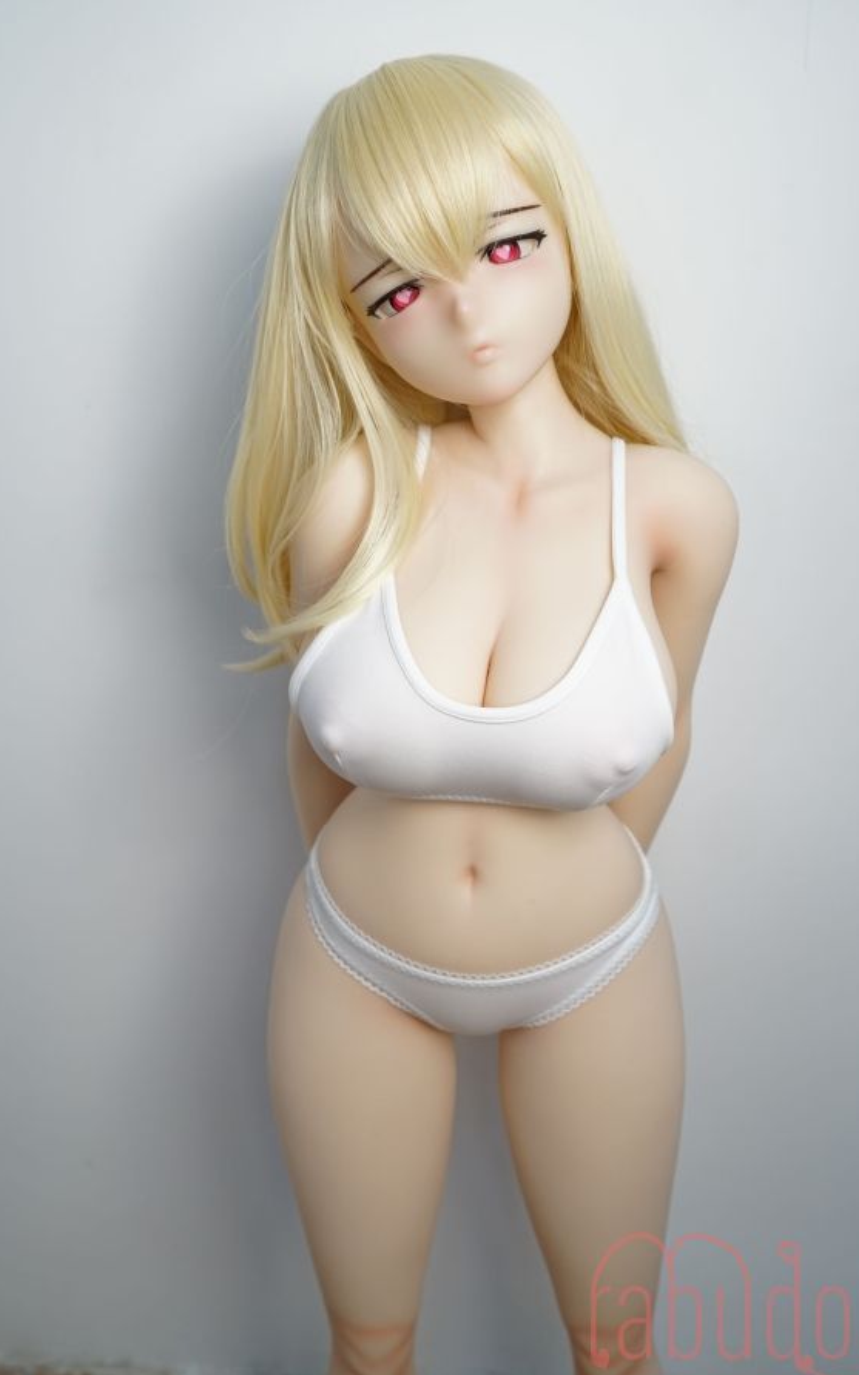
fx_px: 1349
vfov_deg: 54.0
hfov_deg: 35.3
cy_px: 692
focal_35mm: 36
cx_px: 455
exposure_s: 1/100
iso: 500
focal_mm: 35
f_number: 4.5
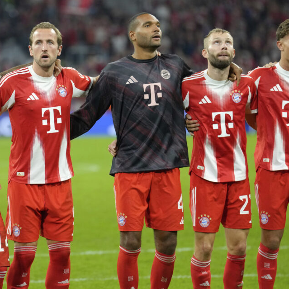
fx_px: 3013
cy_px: 118
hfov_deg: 5.5
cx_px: 66
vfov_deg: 5.5
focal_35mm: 319
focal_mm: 200
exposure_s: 1/1000
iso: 2000
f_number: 2.8
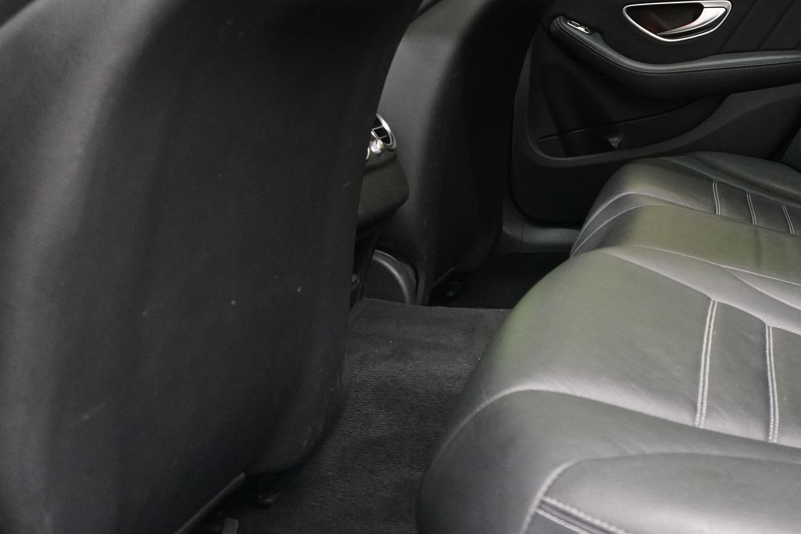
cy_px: 55
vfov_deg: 28.7
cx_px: 659
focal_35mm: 45
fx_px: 1001
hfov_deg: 41.4
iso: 3200
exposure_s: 1/30
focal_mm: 16
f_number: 3.5
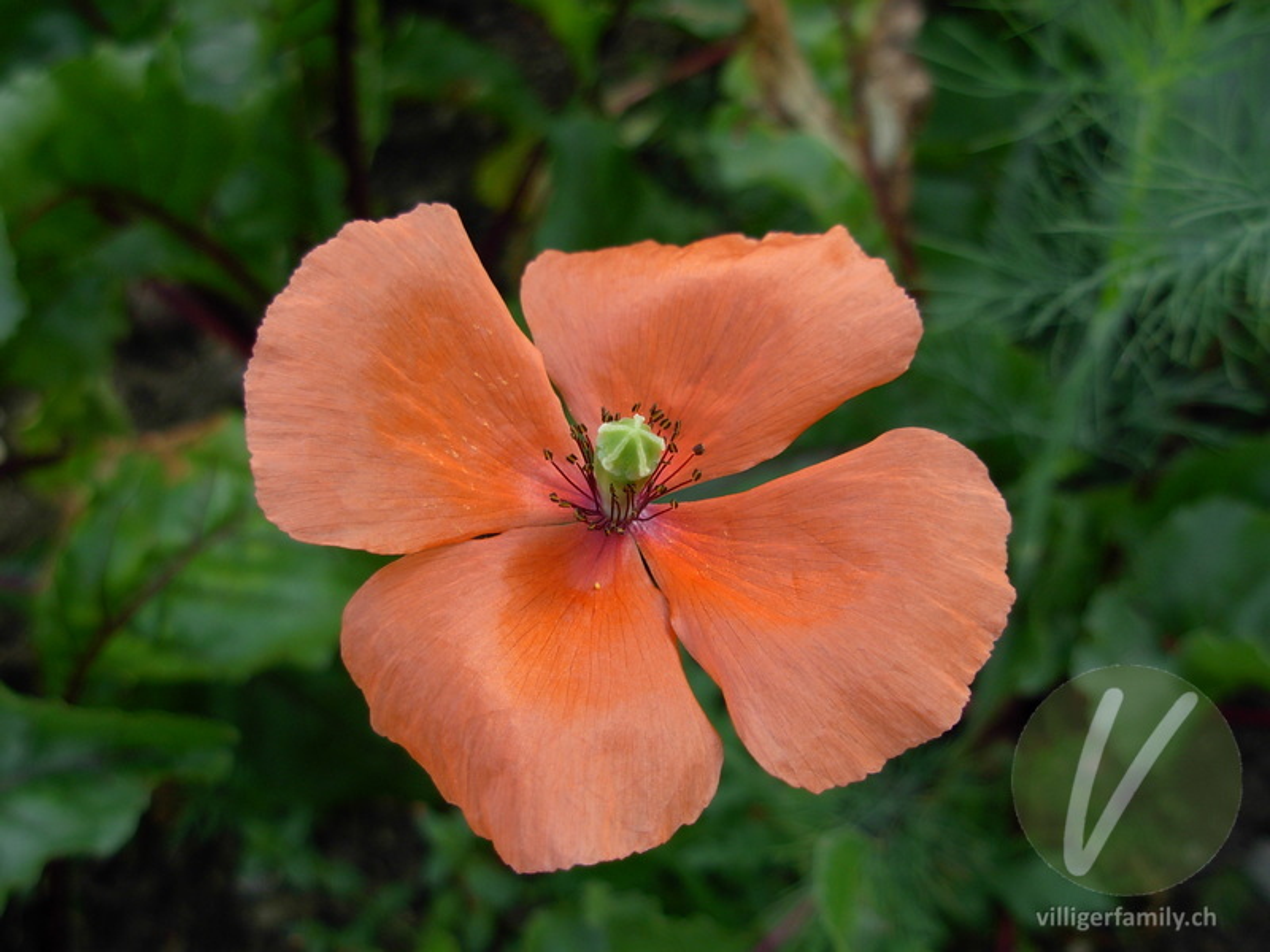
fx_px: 1394
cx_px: 635
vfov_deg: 37.7
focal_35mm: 38
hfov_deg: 49.0
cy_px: 476
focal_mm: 6.3
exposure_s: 1/264
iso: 79
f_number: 2.9
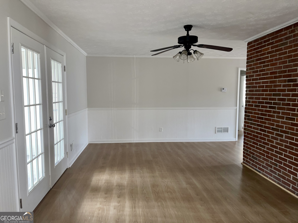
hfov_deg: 69.4
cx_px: 149
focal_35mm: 25
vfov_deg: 54.9
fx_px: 215
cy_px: 112
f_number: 1.6
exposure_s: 1/9
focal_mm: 5.1
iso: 100
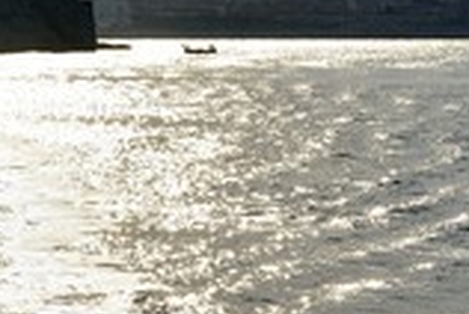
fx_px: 3876
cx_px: -9
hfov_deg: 6.9
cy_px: 33
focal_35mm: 297
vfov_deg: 4.6
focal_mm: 112
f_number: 18
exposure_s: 1/640
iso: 200
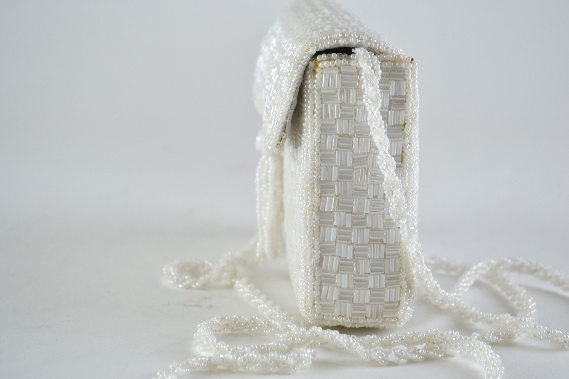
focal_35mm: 69
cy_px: 190
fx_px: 1090
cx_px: 284
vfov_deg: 19.7
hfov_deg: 29.2
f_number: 6.3
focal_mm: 46
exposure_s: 1/20
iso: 100
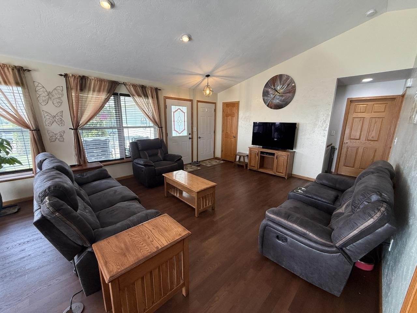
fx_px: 169
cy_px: 156
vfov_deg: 85.7
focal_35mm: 14
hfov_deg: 102.1
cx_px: 208
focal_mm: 2.22
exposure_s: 1/120
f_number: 2.2
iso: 400
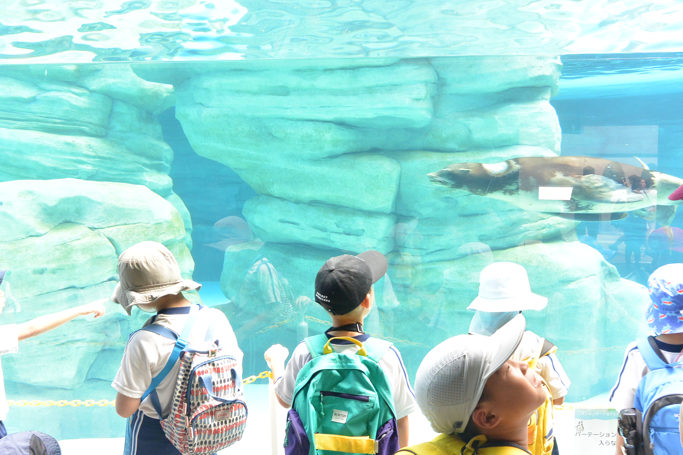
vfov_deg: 45.0
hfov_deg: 63.7
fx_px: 550
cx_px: 342
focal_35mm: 29
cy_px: 228
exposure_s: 1/125
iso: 500
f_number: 3.5
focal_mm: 11
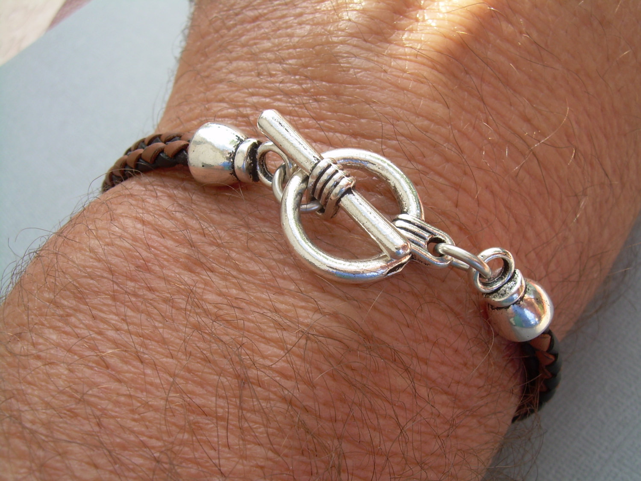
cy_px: 240
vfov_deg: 37.7
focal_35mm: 38
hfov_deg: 49.0
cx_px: 320
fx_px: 704
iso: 50
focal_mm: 6.3
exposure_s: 1/136
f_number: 4.6
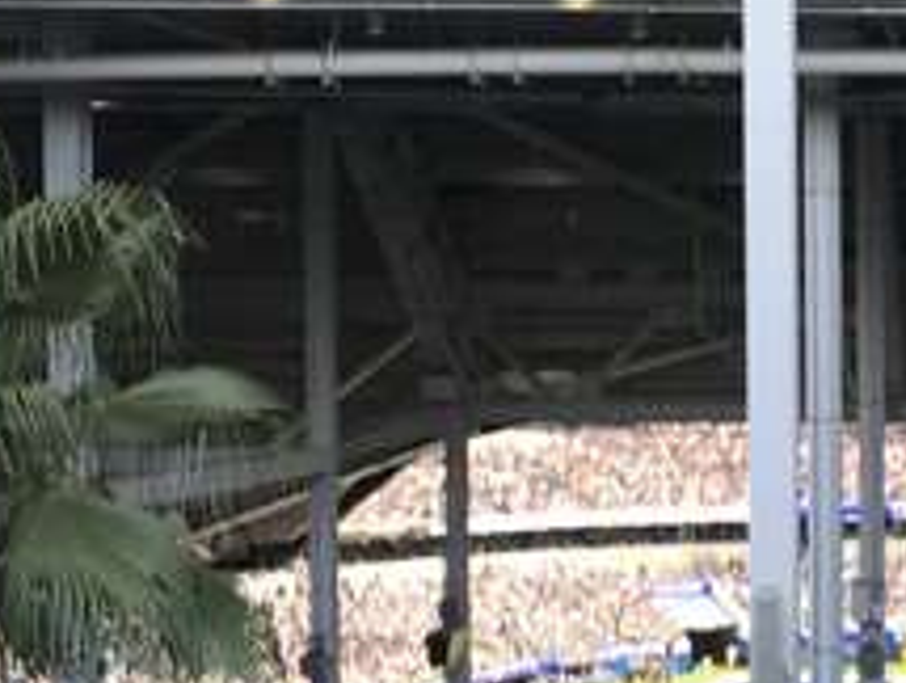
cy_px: 455
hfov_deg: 17.5
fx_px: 2727
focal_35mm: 104
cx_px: 1222
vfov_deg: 14.2
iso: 20
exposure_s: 1/147
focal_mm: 3.99
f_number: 1.8
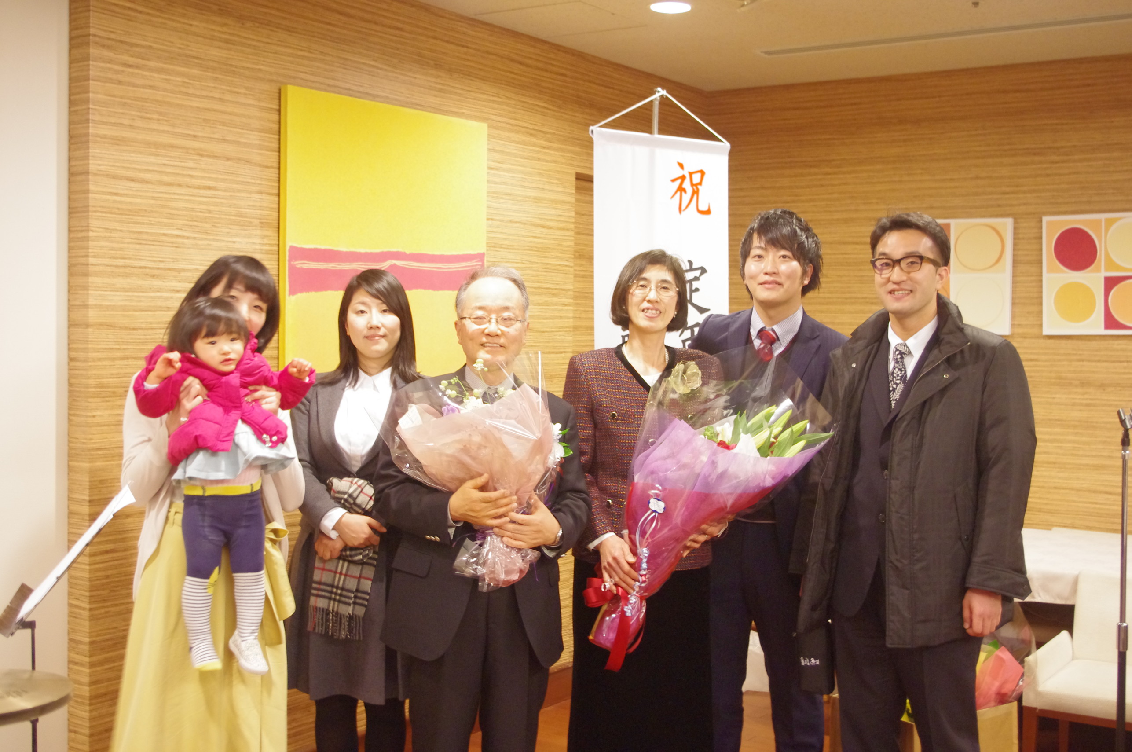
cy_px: 376
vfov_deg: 29.2
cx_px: 566
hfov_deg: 42.8
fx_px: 1445
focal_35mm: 46
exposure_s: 1/15
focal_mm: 30.63
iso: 2000
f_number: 4
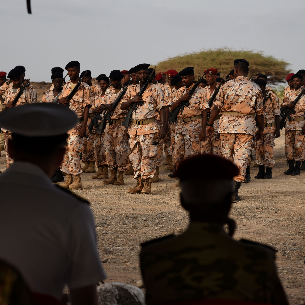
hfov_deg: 14.8
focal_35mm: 118
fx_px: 1176
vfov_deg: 14.8
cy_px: 153
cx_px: 153
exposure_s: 1/500
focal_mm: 92
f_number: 5.6
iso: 250
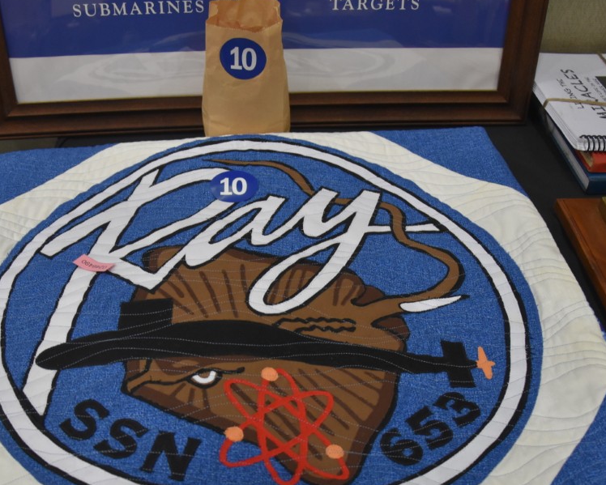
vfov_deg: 38.0
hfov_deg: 46.7
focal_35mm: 39
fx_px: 700
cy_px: 305
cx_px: 258
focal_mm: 18
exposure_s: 1/60
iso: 1250
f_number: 3.5
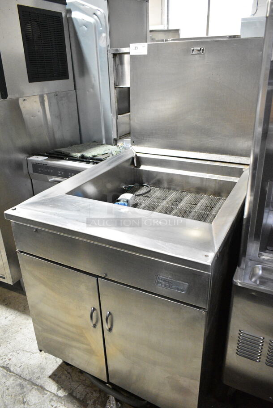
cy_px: 204
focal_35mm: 27
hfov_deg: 48.0
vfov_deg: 67.3
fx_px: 307
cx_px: 136
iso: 6400
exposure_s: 1/320
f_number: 4.5
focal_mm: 18
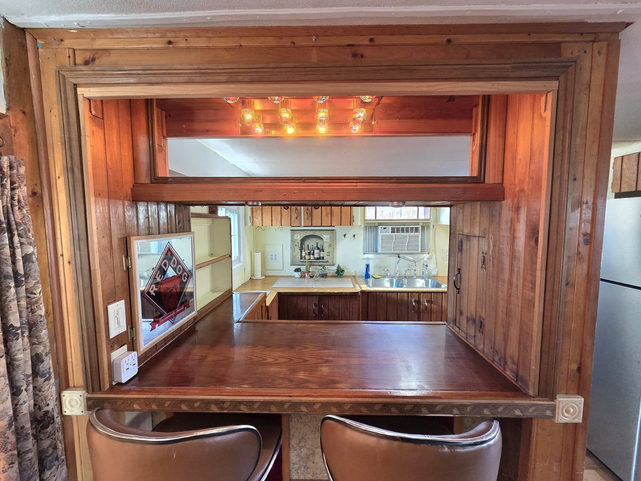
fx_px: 241
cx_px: 320
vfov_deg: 89.9
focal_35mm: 13
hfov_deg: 106.2
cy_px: 240
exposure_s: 1/60.2
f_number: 2.2
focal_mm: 2.2
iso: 400
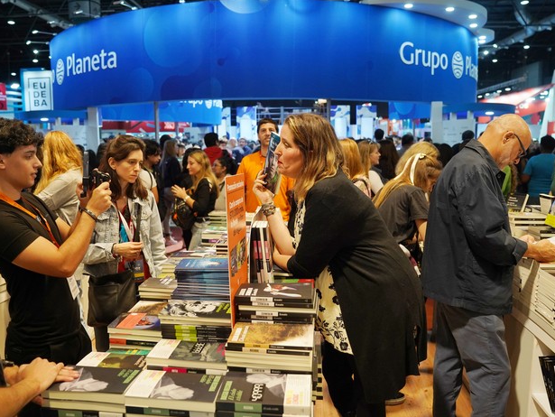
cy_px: 201
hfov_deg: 65.3
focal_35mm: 27
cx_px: 264
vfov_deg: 51.4
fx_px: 433
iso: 1600
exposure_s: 1/500
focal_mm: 24
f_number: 2.8
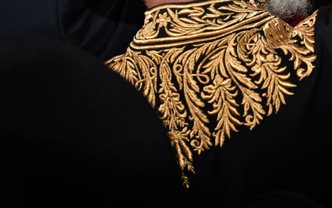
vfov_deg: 19.6
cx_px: 393
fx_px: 570
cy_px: -32
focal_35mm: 63
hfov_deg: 28.5
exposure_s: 1/160
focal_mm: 24
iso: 500
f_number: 3.5
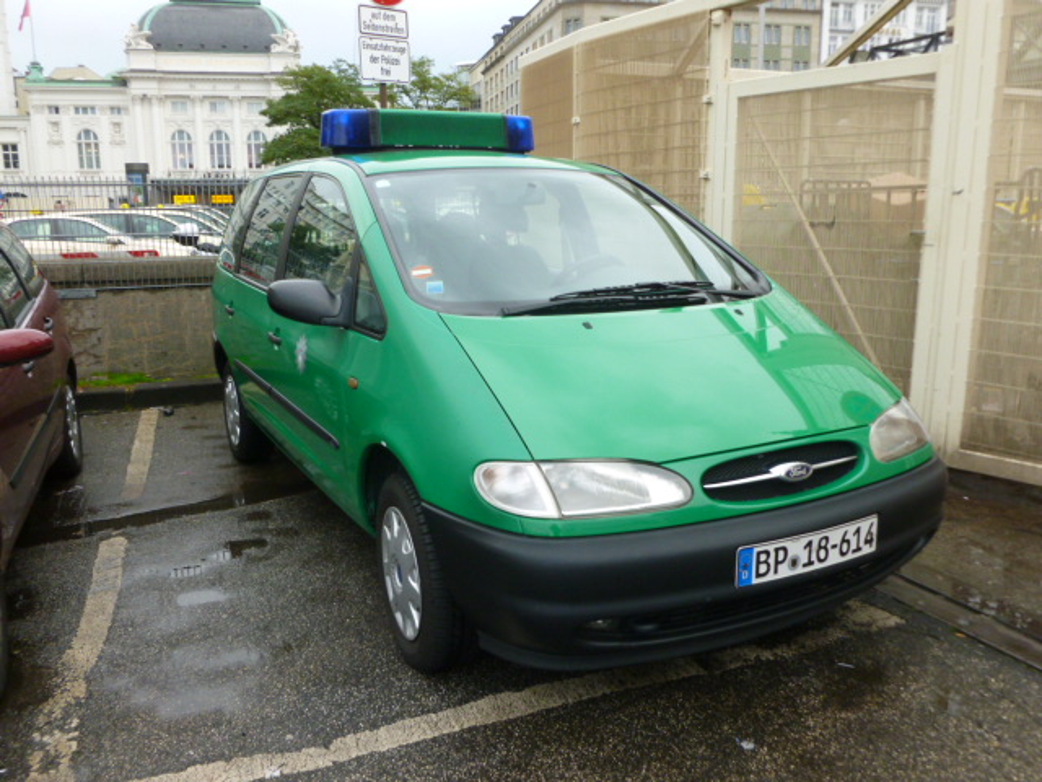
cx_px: 521
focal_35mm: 28
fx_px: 843
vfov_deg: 49.7
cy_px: 391
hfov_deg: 63.4
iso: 200
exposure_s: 1/125
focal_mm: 5
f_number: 3.3
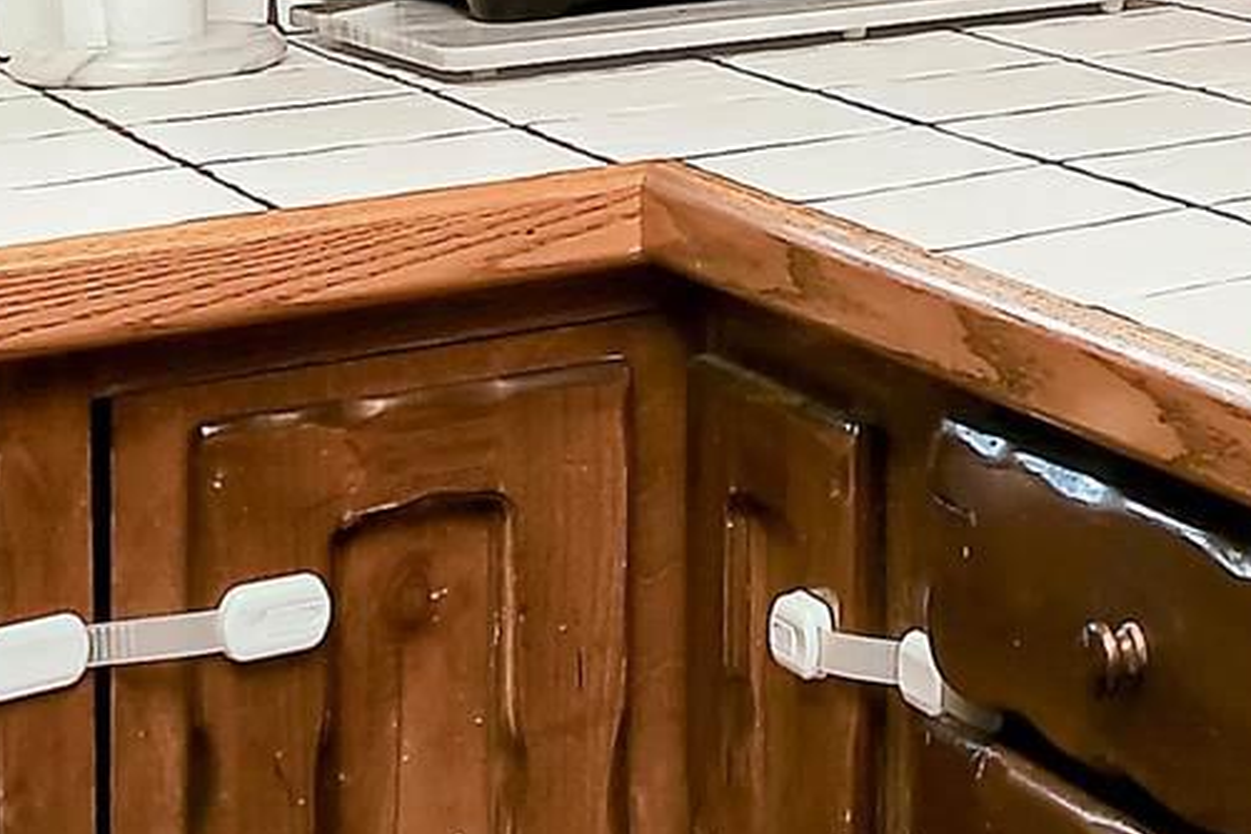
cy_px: -392
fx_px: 3197
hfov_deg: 17.5
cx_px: 2325
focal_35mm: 92
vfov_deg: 14.0
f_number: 5.6
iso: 400
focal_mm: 10
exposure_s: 1/60
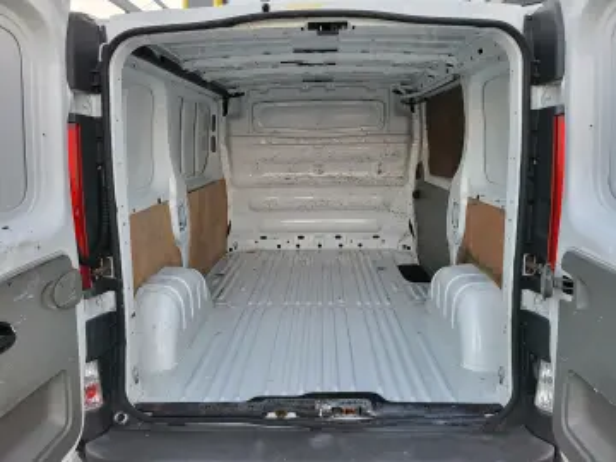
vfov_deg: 56.8
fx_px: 427
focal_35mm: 24
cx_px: 308
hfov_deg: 71.6
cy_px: 231
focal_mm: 5
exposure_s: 1/100
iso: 80
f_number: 1.8
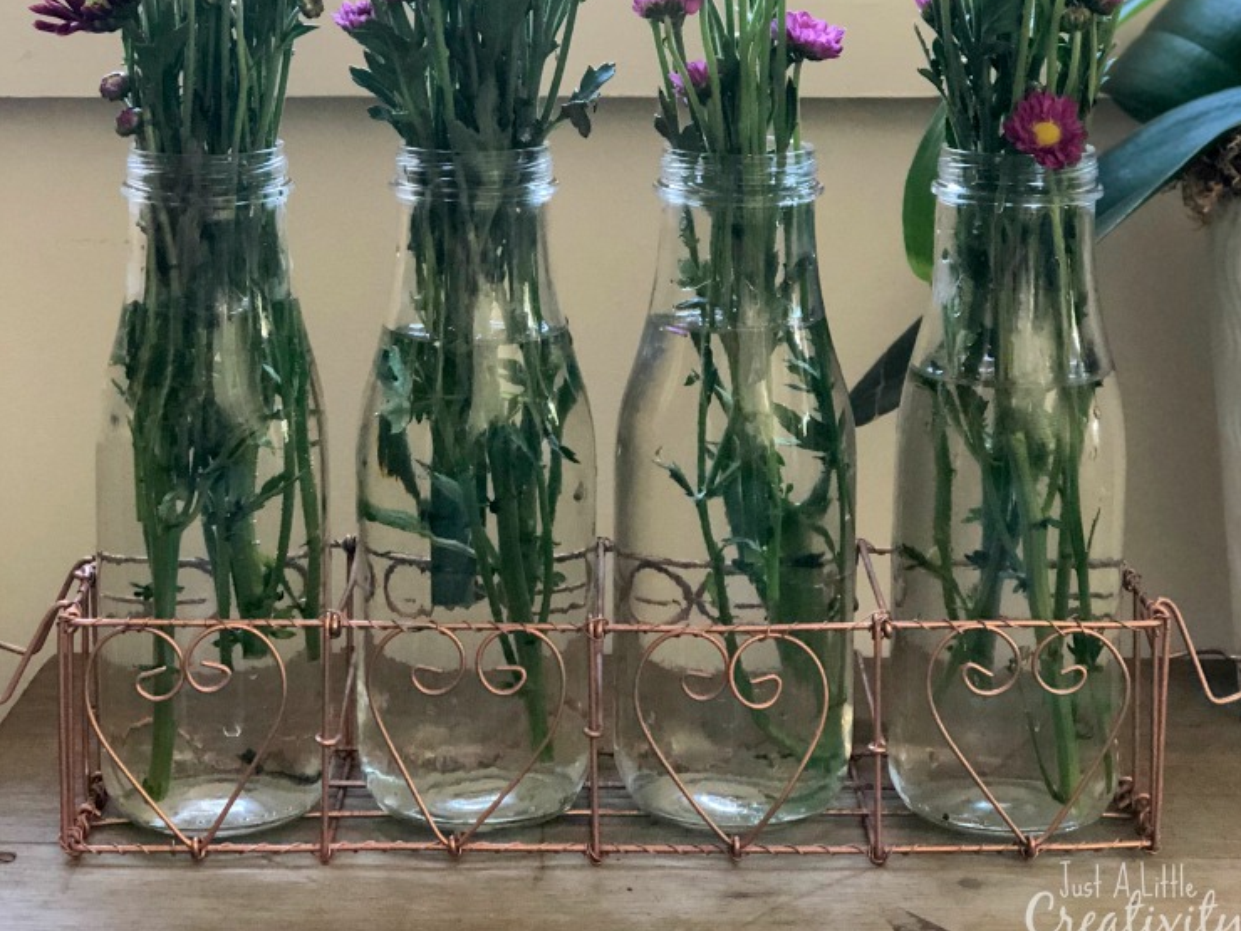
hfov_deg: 25.3
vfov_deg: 18.9
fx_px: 2760
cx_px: 622
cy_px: 136
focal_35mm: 77
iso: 500
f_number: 2.8
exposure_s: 1/60
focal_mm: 6.6
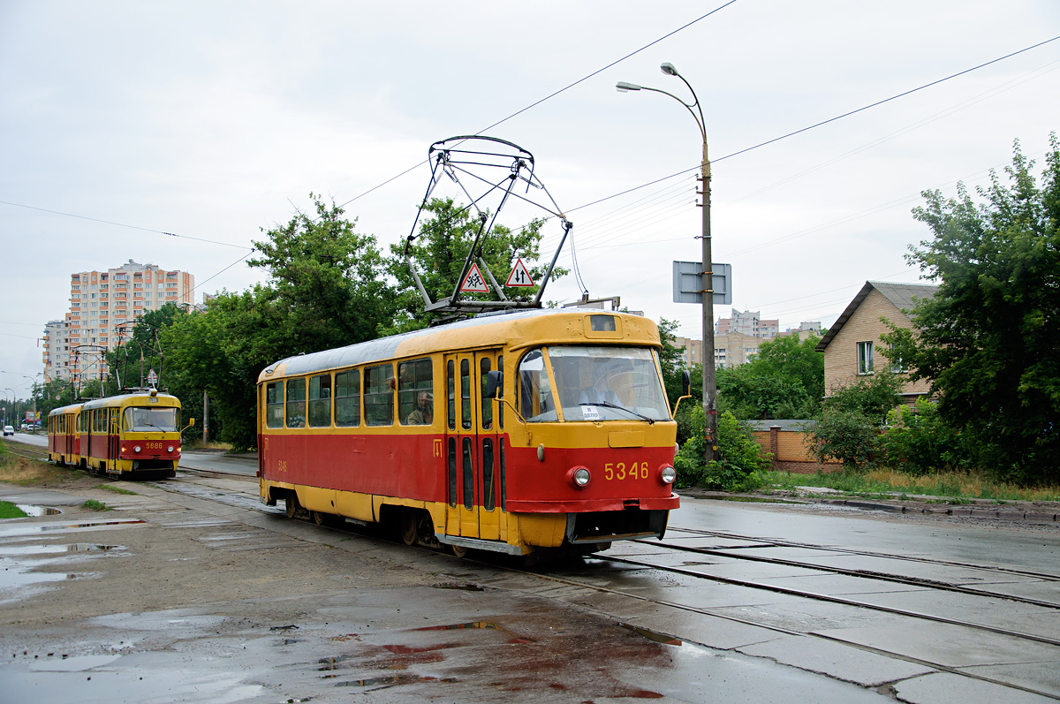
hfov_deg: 46.4
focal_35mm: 42
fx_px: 1235
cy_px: 352
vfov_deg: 31.8
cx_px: 530
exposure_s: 1/320
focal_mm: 28
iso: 400
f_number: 4.2
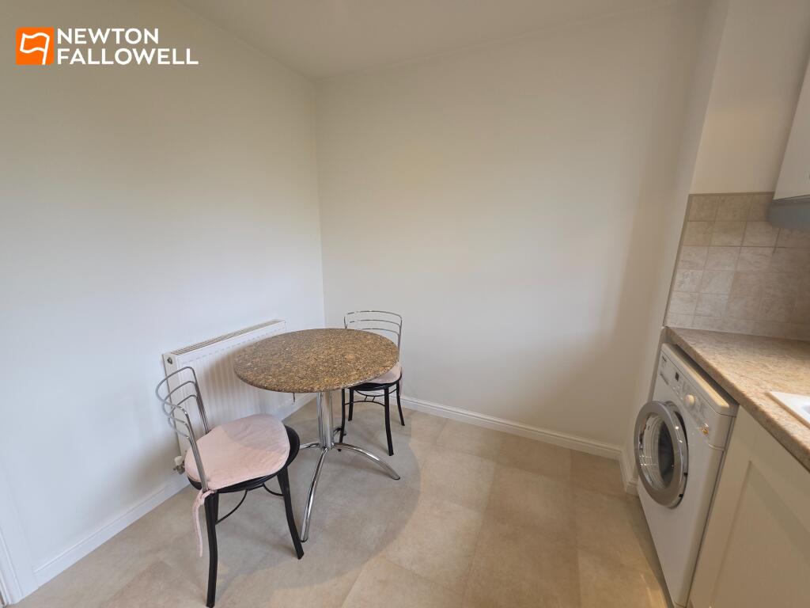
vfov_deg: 89.9
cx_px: 405
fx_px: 304
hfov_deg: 106.2
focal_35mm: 13
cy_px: 304
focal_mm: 2.2
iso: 80
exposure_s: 1/101
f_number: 1.9
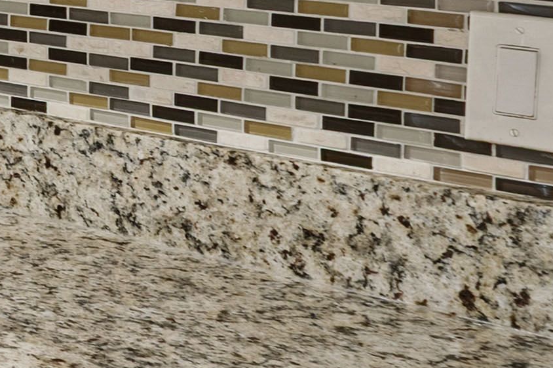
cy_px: -224
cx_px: -970
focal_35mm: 99
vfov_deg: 12.9
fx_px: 1520
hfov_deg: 12.5
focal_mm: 10
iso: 100
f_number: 8
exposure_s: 6
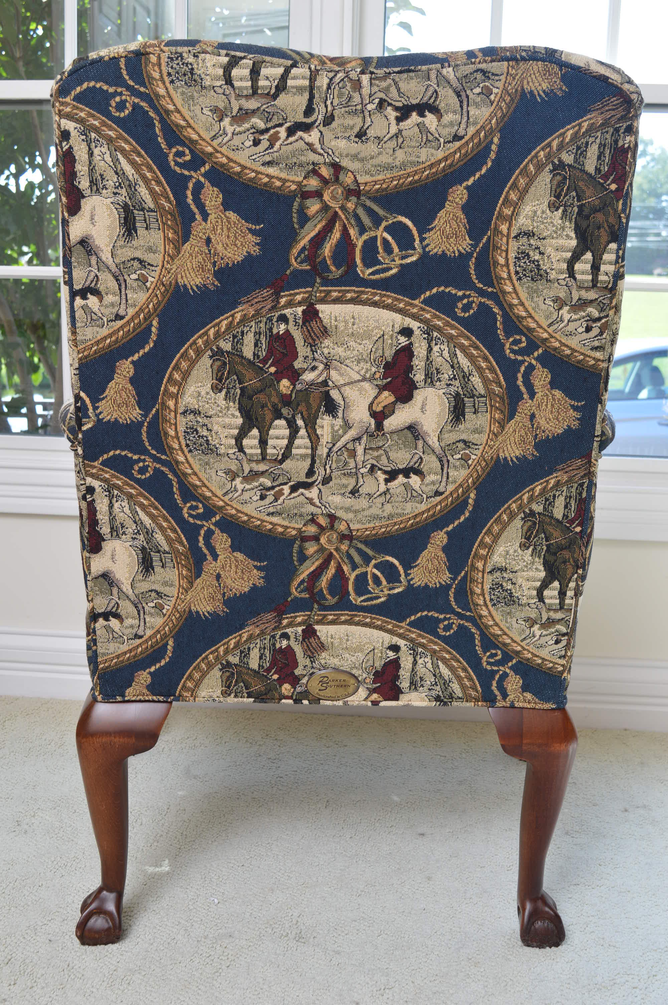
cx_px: 334
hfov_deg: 34.1
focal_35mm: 39
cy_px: 502
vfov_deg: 49.6
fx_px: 1087
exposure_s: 1/80
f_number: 6.3
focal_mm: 26
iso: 200
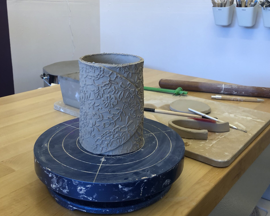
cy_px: 72
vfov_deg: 39.6
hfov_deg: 49.1
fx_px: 296
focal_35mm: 37
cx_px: 136
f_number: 1.8
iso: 25
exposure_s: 1/40
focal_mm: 4
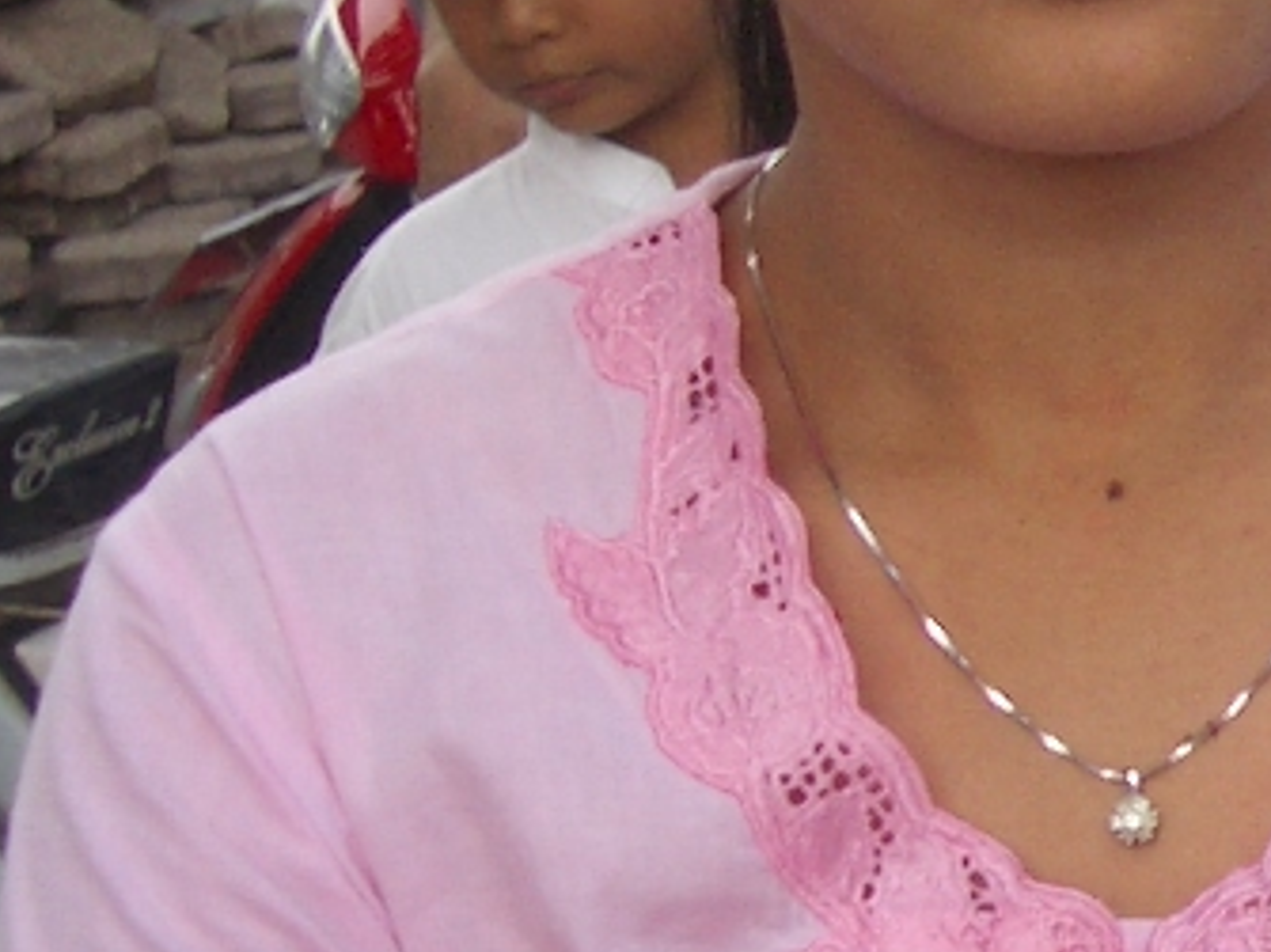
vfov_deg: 8.9
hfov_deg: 11.1
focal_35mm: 167
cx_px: 2265
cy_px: 288
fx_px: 6130
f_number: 2.6
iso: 50
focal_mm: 5.8
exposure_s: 1/500
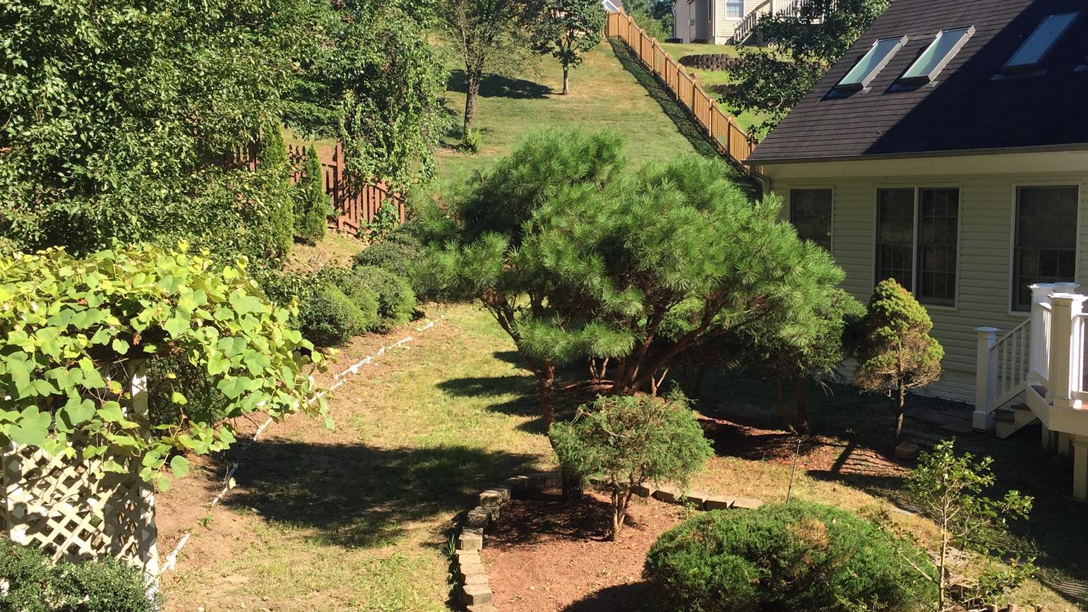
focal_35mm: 42
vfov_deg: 28.3
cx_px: 621
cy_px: 376
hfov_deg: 48.2
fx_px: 1212
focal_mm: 4.15
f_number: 2.2
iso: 32
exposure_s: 1/659
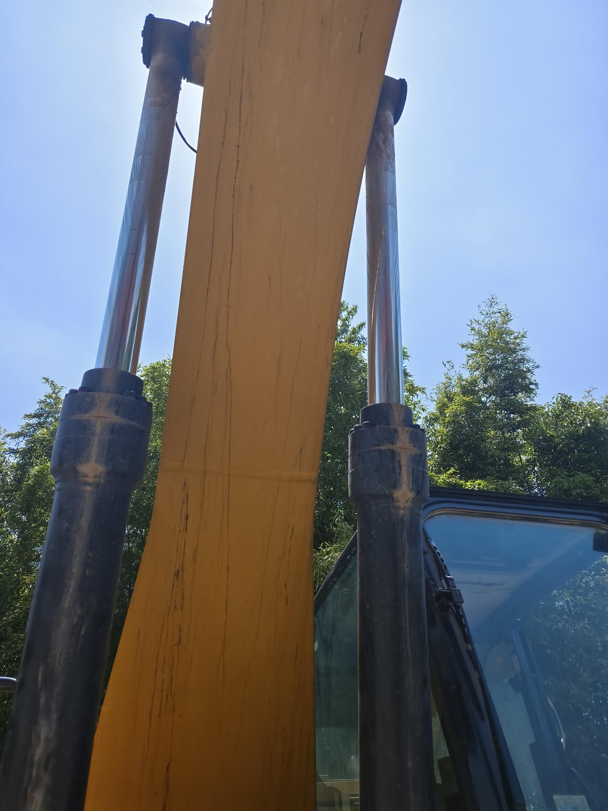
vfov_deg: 73.9
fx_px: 539
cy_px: 406
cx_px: 304
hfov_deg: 58.9
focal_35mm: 23
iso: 72
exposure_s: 1/5000
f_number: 1.75
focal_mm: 5.5
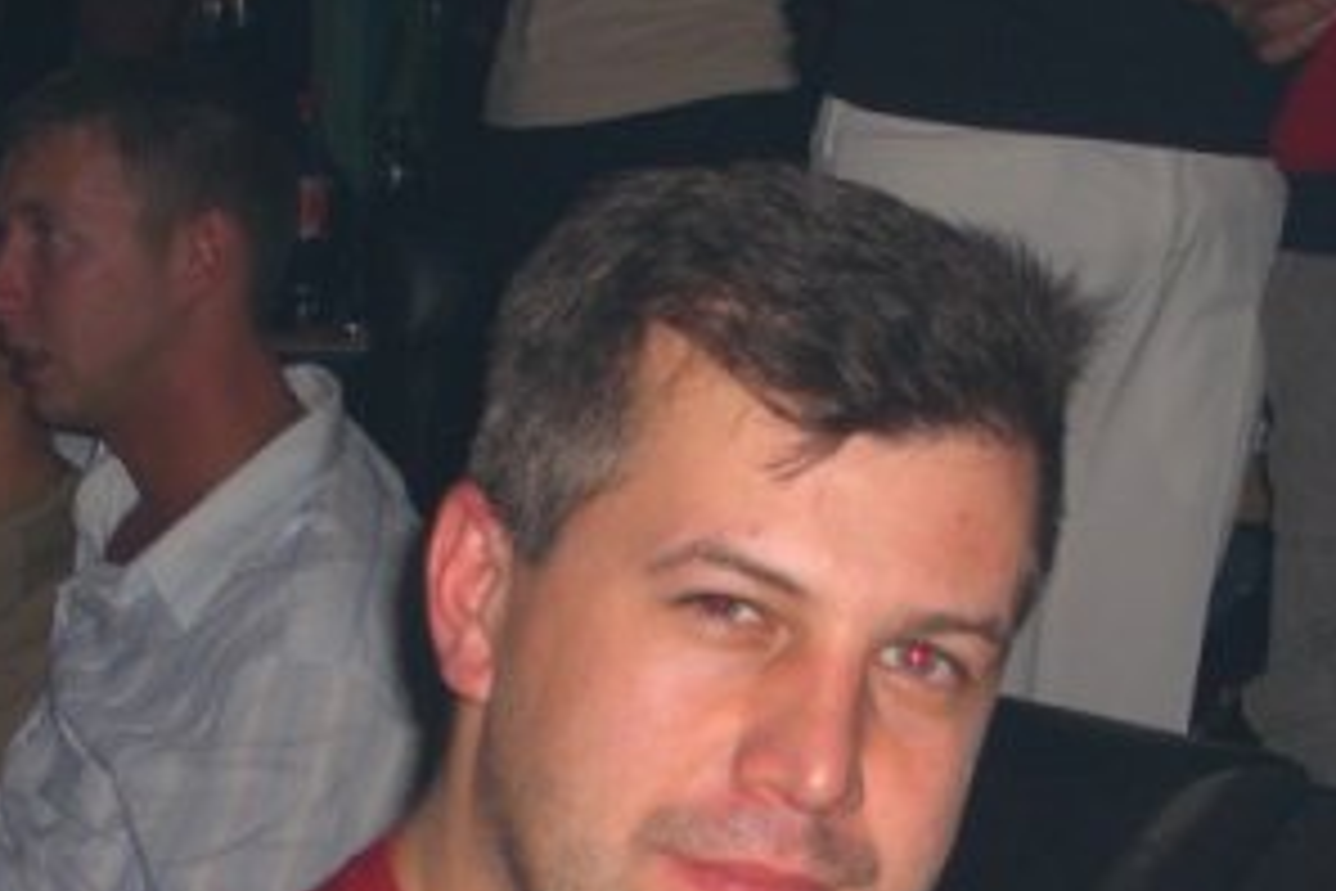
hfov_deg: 14.3
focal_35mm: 143
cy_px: 896
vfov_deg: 9.5
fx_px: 5306
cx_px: 783
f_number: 4
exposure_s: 1/60
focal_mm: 14.2
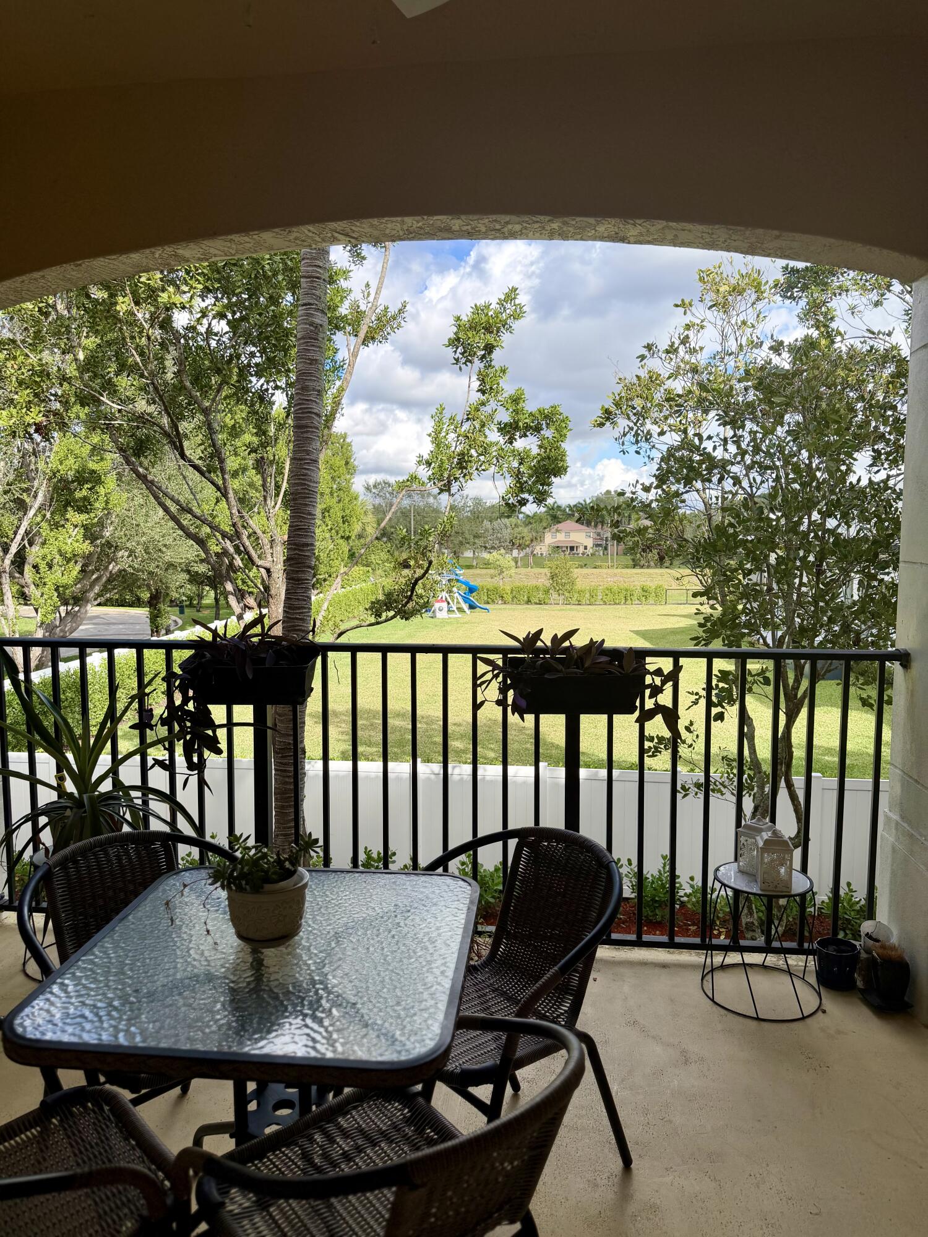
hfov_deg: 56.8
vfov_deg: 71.6
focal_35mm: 24
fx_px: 858
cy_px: 618
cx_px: 464
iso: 100
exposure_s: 1/2370
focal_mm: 6.76
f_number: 1.78
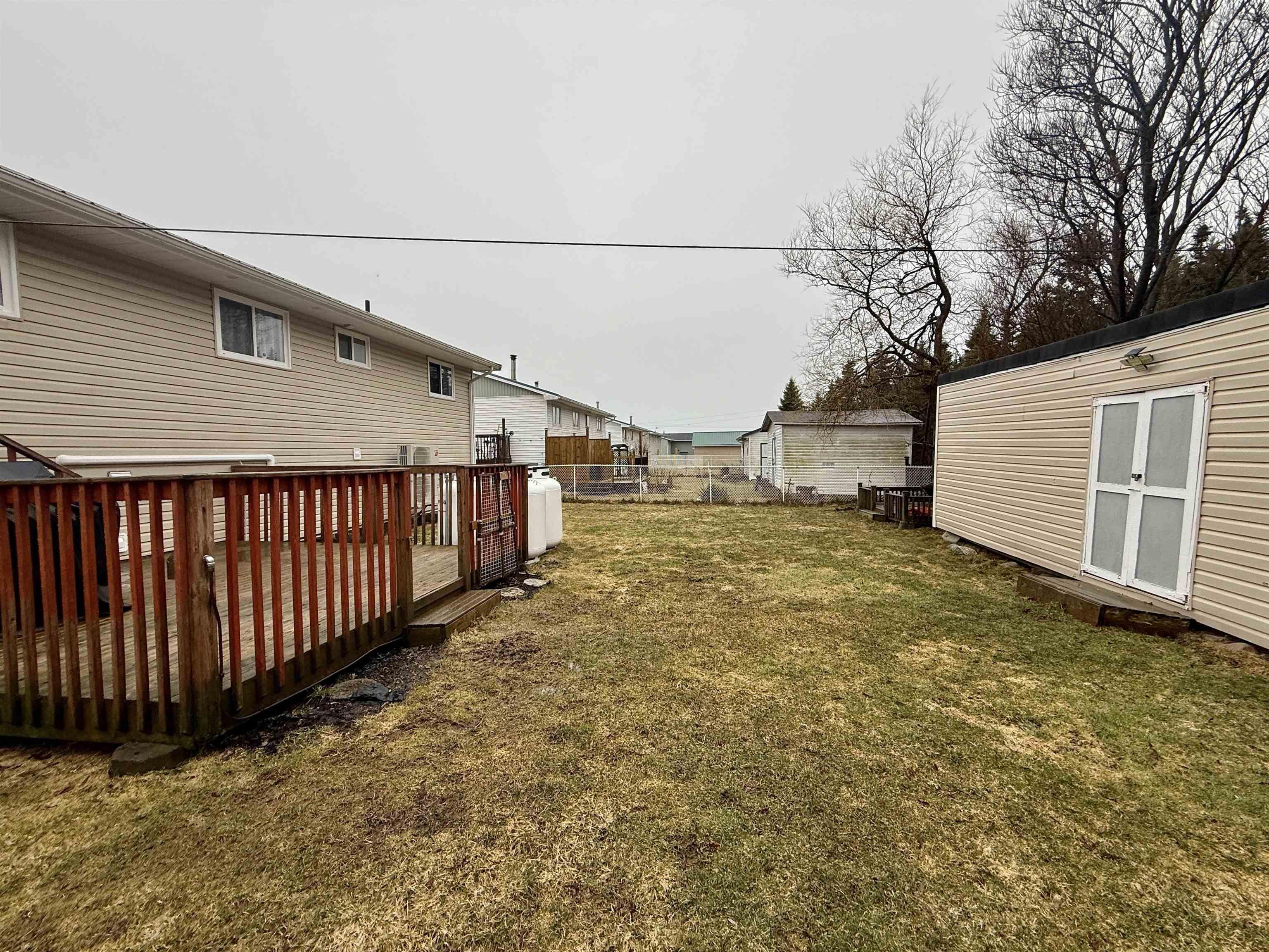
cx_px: 634
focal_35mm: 14
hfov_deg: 102.1
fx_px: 513
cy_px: 476
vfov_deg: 85.7
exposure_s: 1/261
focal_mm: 2.22
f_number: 2.2
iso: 50
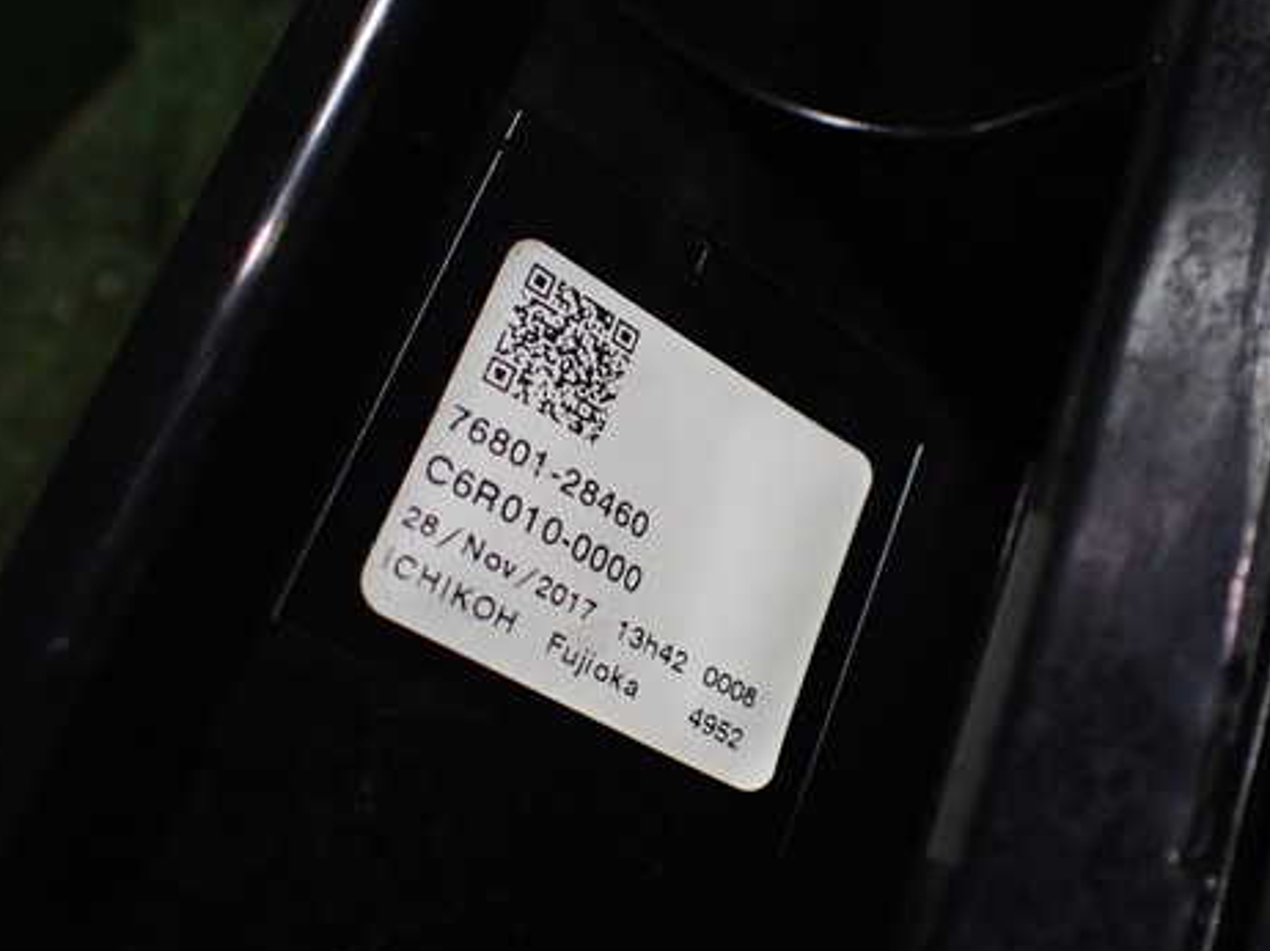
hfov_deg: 47.8
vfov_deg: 36.8
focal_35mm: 39
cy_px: 508
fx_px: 1430
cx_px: 717
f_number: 2.3
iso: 400
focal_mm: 5.4
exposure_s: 1/125
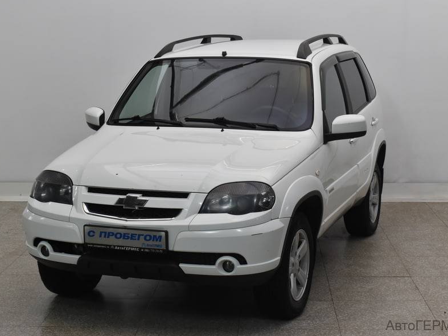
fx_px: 854
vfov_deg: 22.2
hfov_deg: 29.4
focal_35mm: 66
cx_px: 220
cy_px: 166
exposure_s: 1/50
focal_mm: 40
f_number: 10
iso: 800
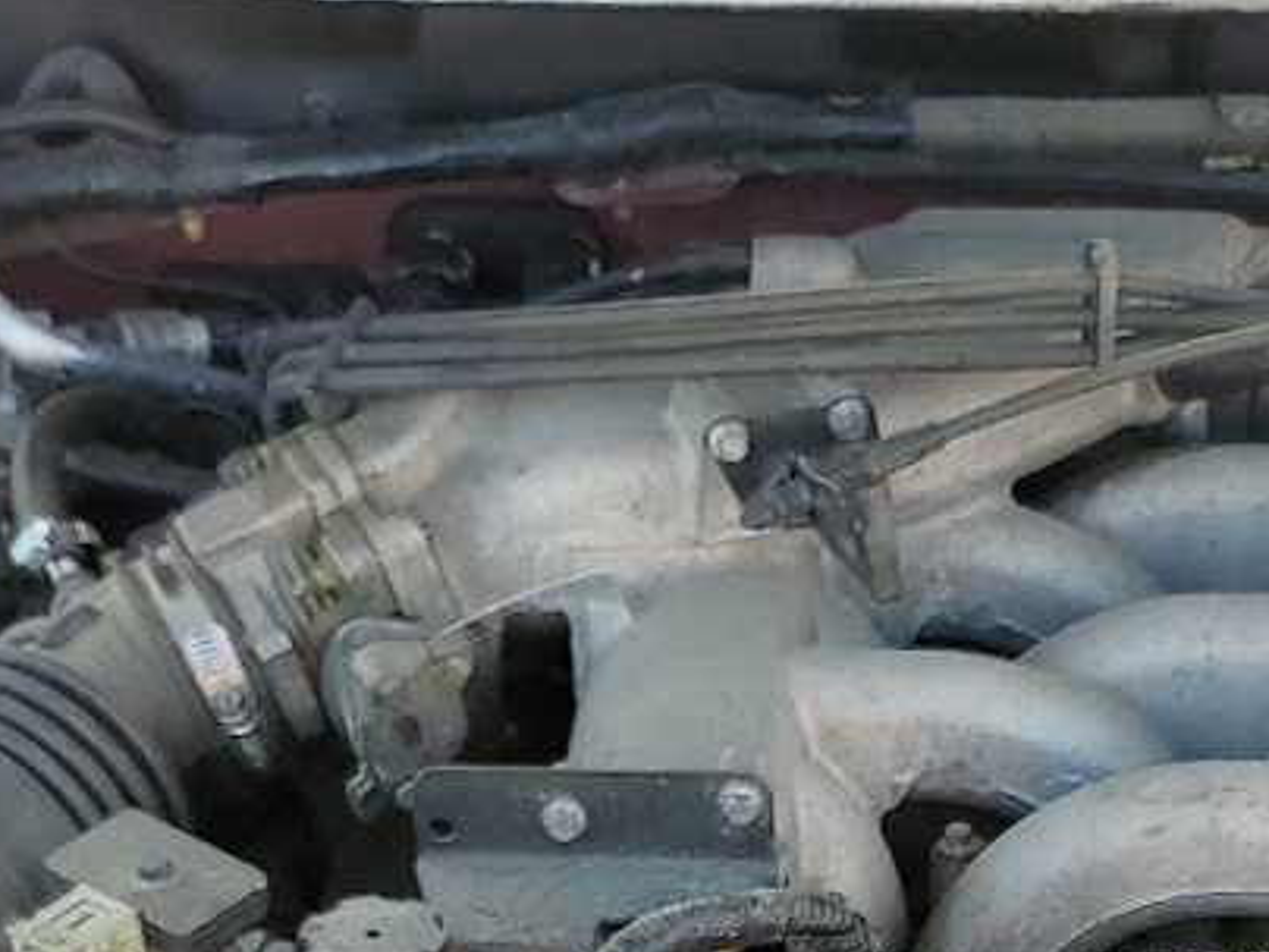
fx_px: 3776
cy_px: 1621
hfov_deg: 18.9
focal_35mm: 103
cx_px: 1021
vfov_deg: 13.2
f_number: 1.5
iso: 50
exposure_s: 1/323
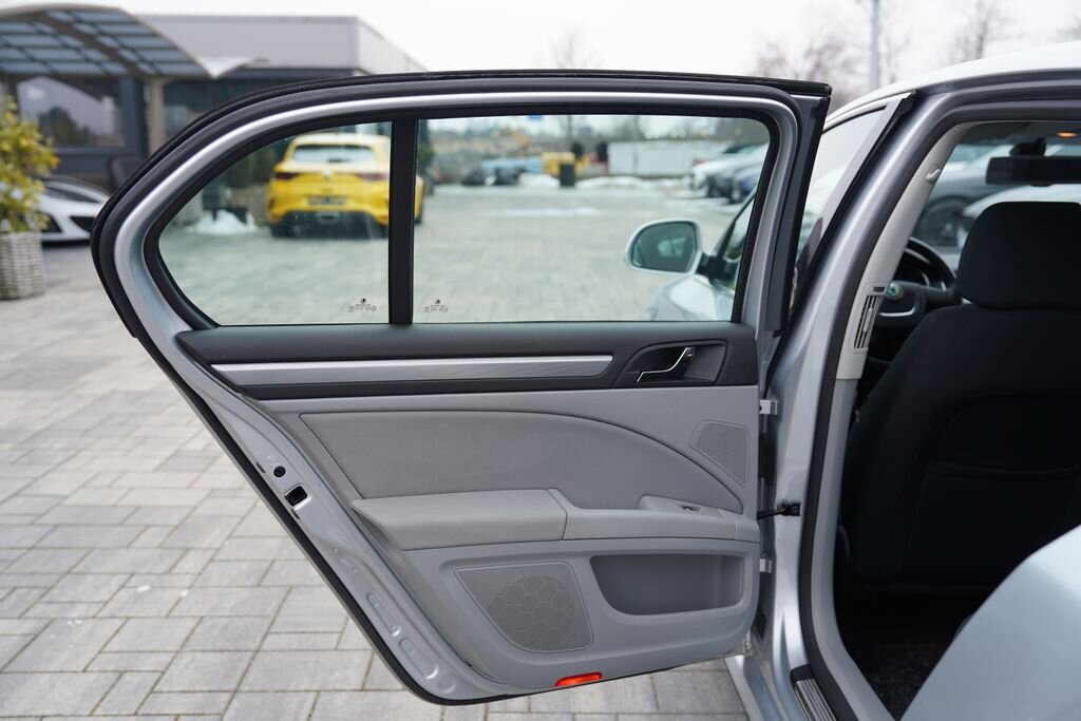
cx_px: 540
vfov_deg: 38.9
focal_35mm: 34
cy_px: 360
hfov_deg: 55.8
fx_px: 1021
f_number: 3.2
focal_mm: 34
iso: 100
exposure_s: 1/50
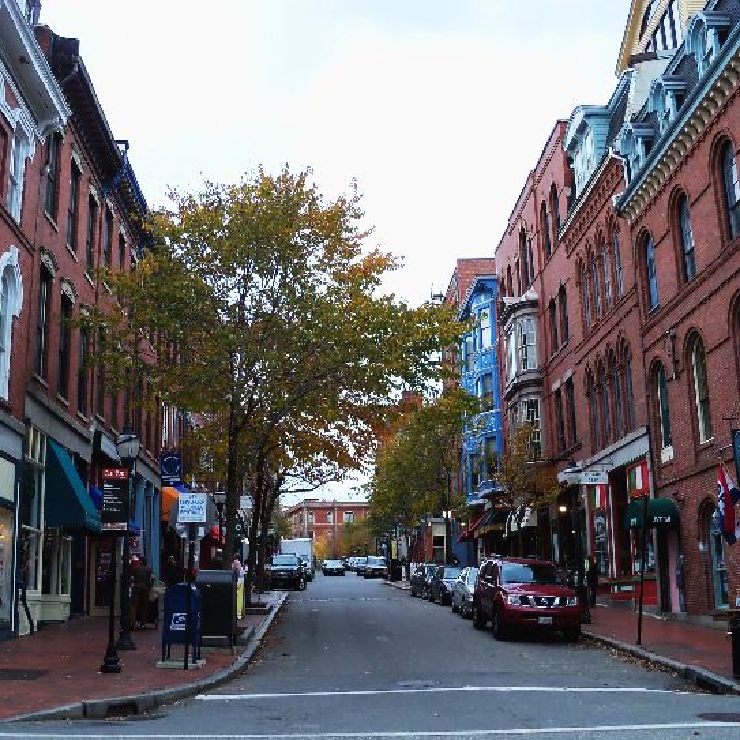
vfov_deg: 40.0
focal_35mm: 42
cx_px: 345
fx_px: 1016
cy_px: 375
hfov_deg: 40.0
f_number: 3.5
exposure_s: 1/50
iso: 80
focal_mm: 6.2
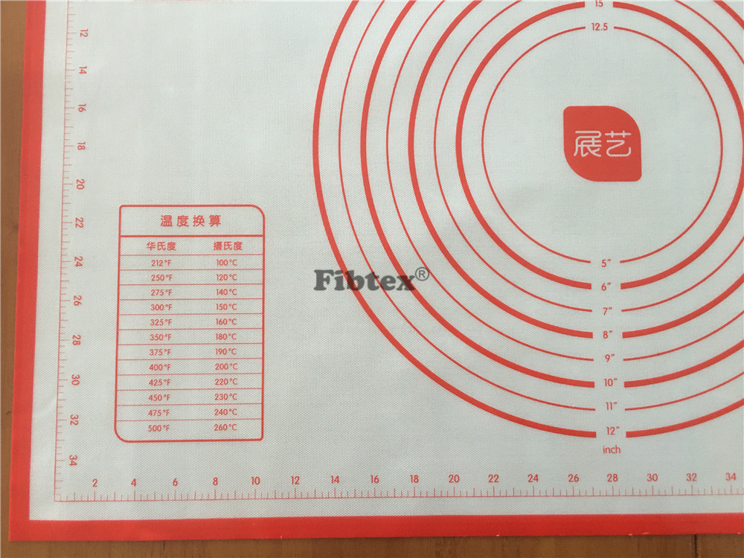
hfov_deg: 61.7
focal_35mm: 29
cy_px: 279
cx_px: 372
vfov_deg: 48.2
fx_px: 623
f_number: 2.2
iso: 64
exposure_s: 1/17
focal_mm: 4.15
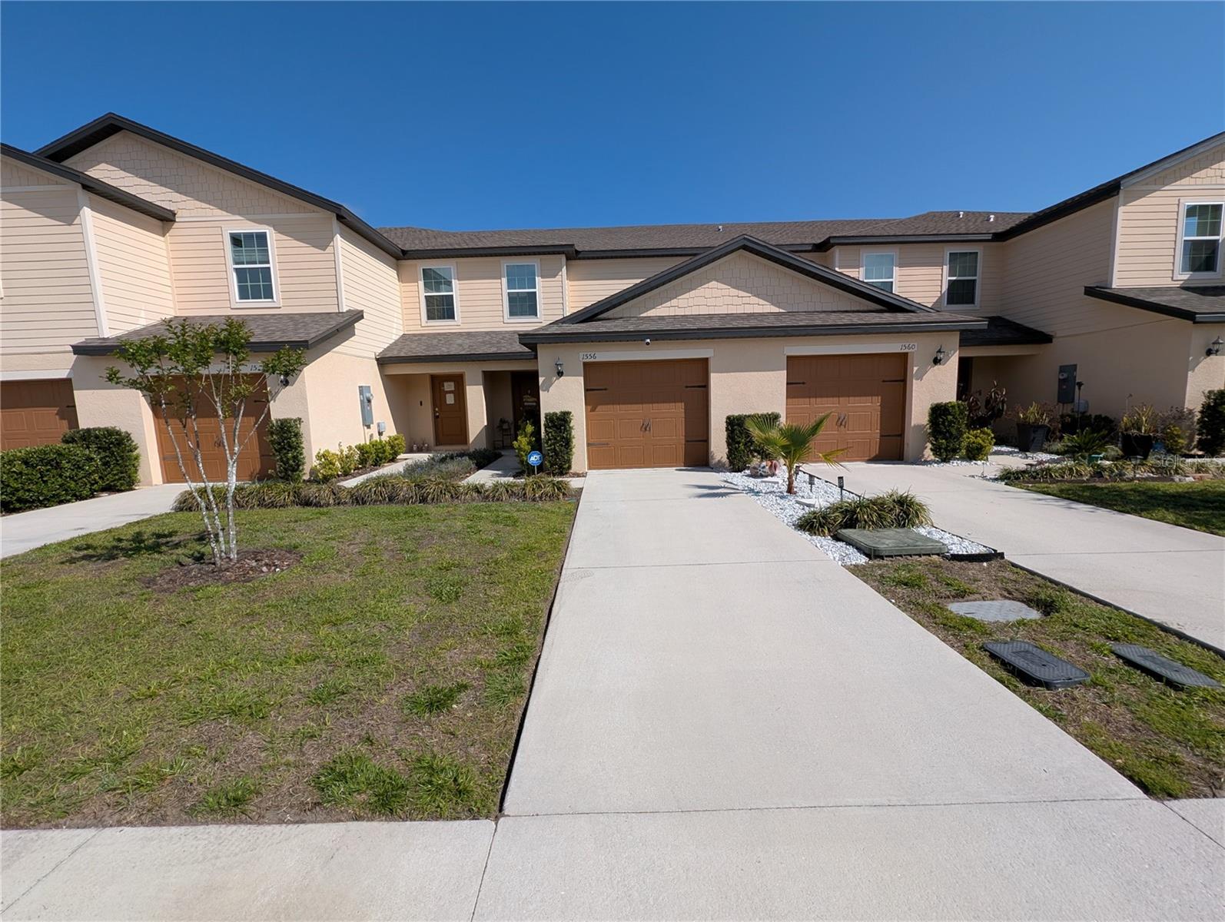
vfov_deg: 90.1
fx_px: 461
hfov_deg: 106.1
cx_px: 612
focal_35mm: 13
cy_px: 461
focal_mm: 1.95
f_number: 2.2
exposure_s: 1/2519
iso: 48
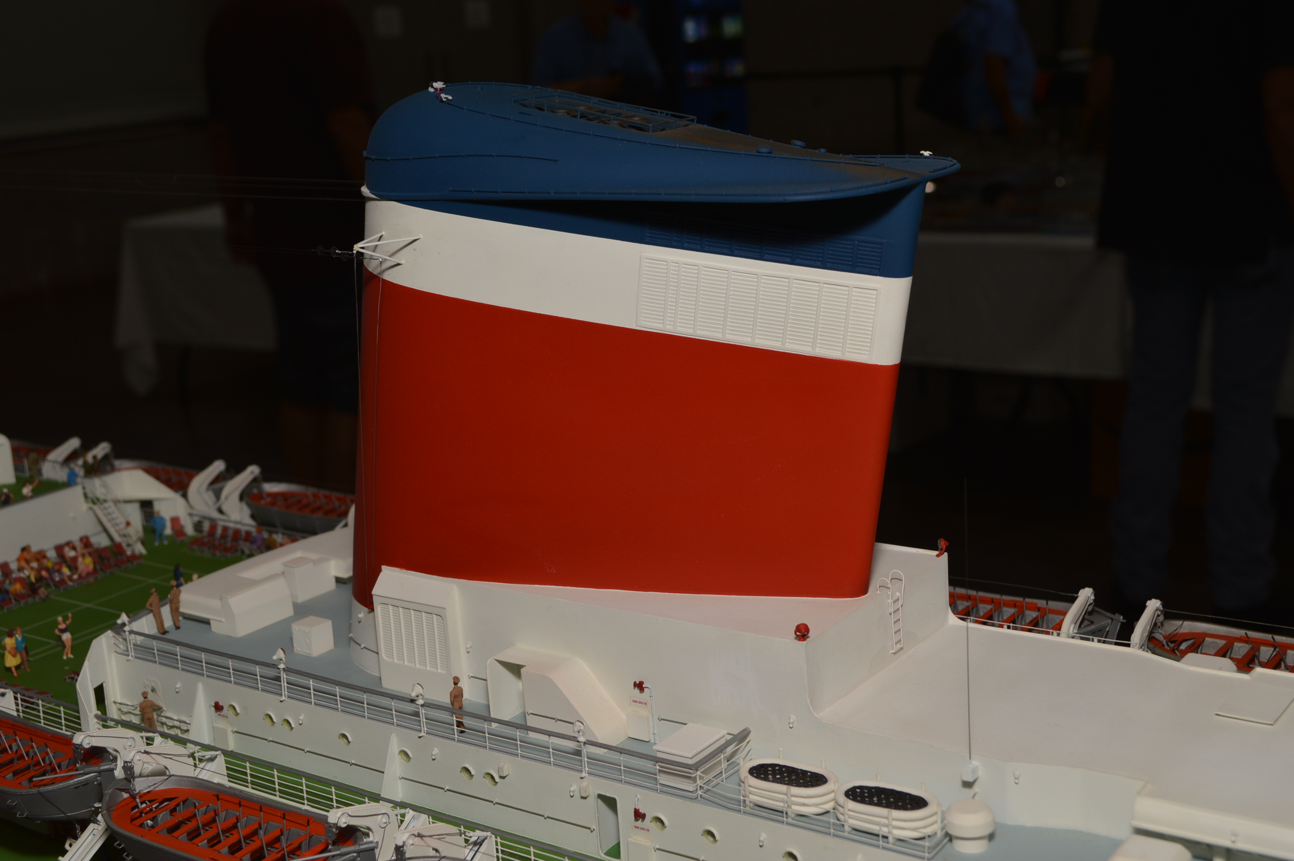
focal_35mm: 48
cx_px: 647
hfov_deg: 41.1
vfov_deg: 28.0
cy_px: 430
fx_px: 1724
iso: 100
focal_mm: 32
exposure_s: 1/60
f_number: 8
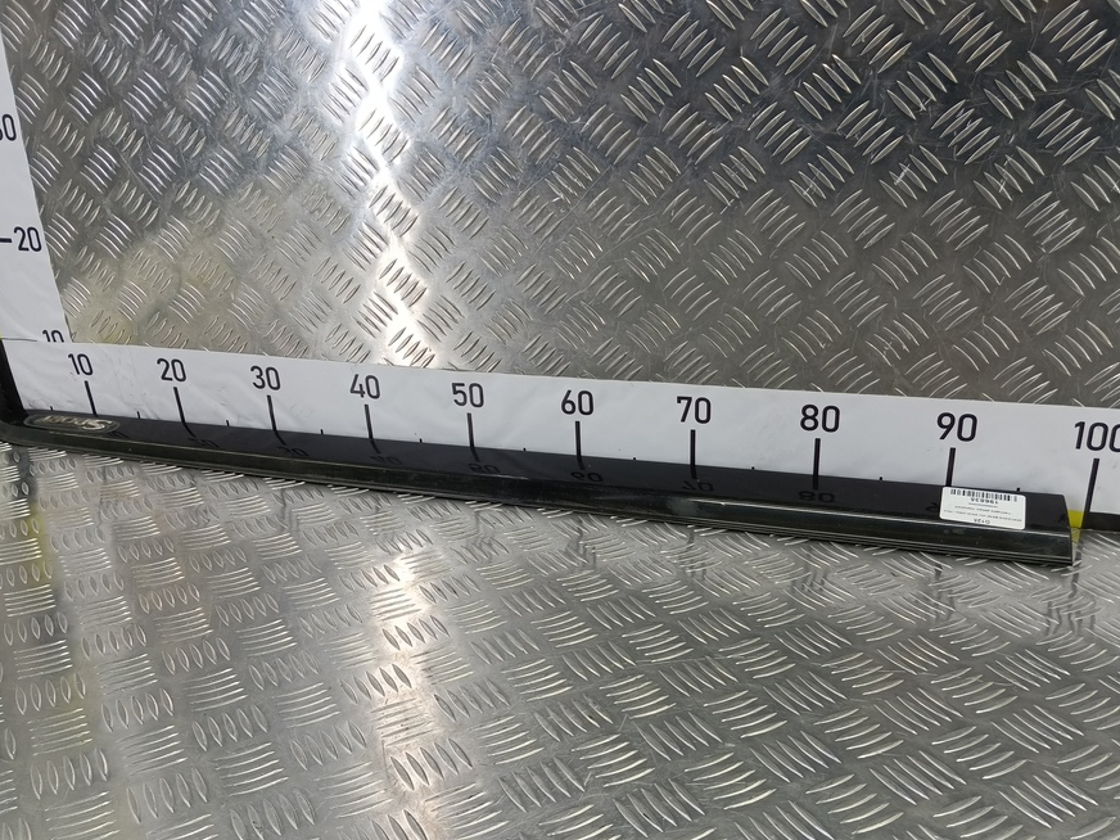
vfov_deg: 51.3
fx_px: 874
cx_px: 557
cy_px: 456
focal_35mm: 27
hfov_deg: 65.3
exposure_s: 1/50
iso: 117
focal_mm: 4.11
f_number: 1.6
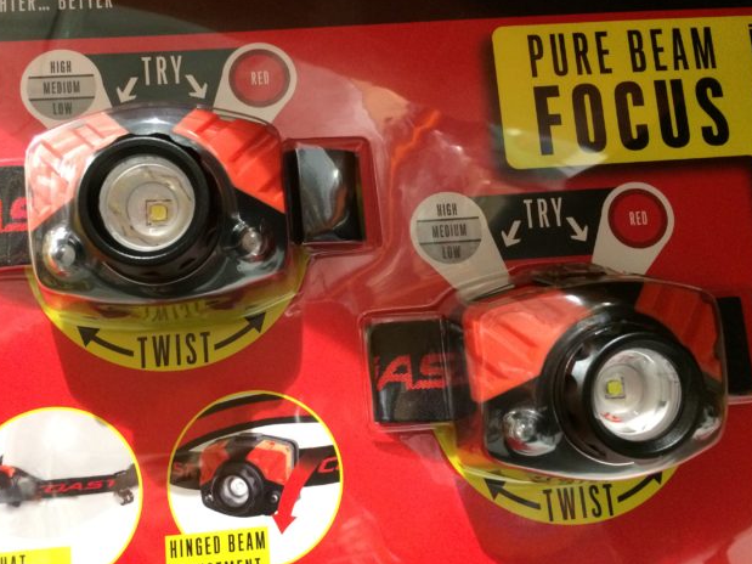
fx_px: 782
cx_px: 333
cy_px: 275
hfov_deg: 51.3
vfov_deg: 39.6
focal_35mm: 36
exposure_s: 1/20
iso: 250
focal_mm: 4.15
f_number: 2.2
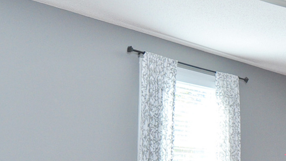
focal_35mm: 47
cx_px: 337
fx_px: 357
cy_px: 164
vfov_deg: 24.2
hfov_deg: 35.3
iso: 640
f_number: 5
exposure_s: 1/100
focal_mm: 10
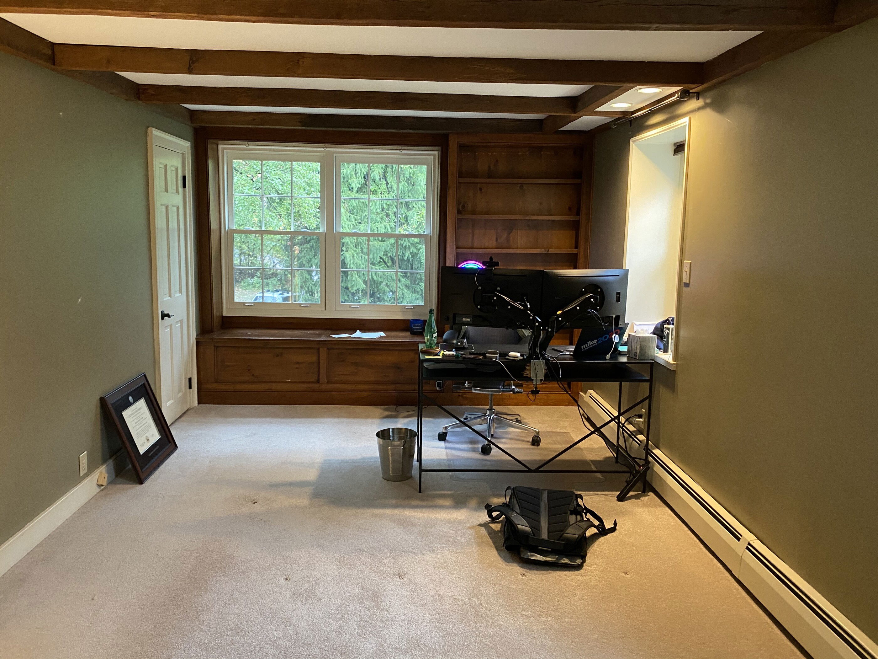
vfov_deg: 53.1
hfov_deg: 67.3
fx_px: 659
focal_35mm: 26
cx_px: 439
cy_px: 330
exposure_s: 1/40
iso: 400
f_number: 1.8
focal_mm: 4.25
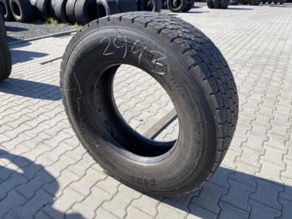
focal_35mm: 26
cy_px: 110
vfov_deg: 53.1
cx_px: 146
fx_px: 219
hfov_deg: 67.3
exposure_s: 1/1232
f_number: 1.8
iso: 32
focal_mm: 4.25
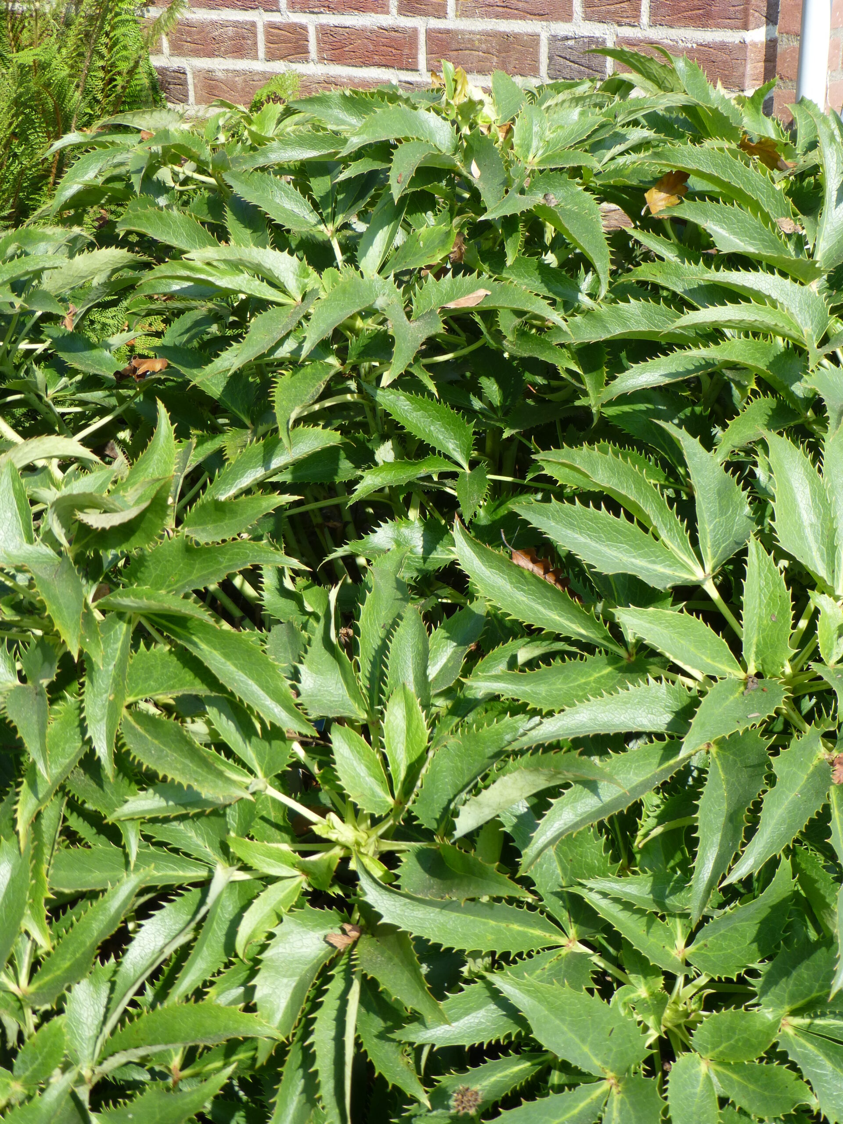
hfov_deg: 30.9
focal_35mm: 47
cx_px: 422
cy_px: 562
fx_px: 1526
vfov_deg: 40.4
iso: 100
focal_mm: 8.5
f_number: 4.2
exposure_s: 1/320
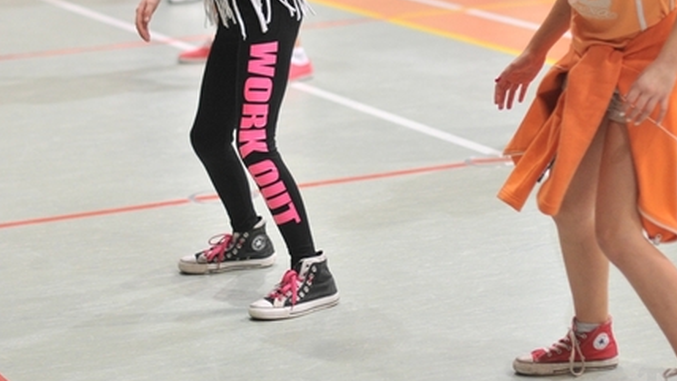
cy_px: 69
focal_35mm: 130
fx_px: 2334
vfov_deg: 9.3
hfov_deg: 16.5
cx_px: 361
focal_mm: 50
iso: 500
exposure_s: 1/160
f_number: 1.8
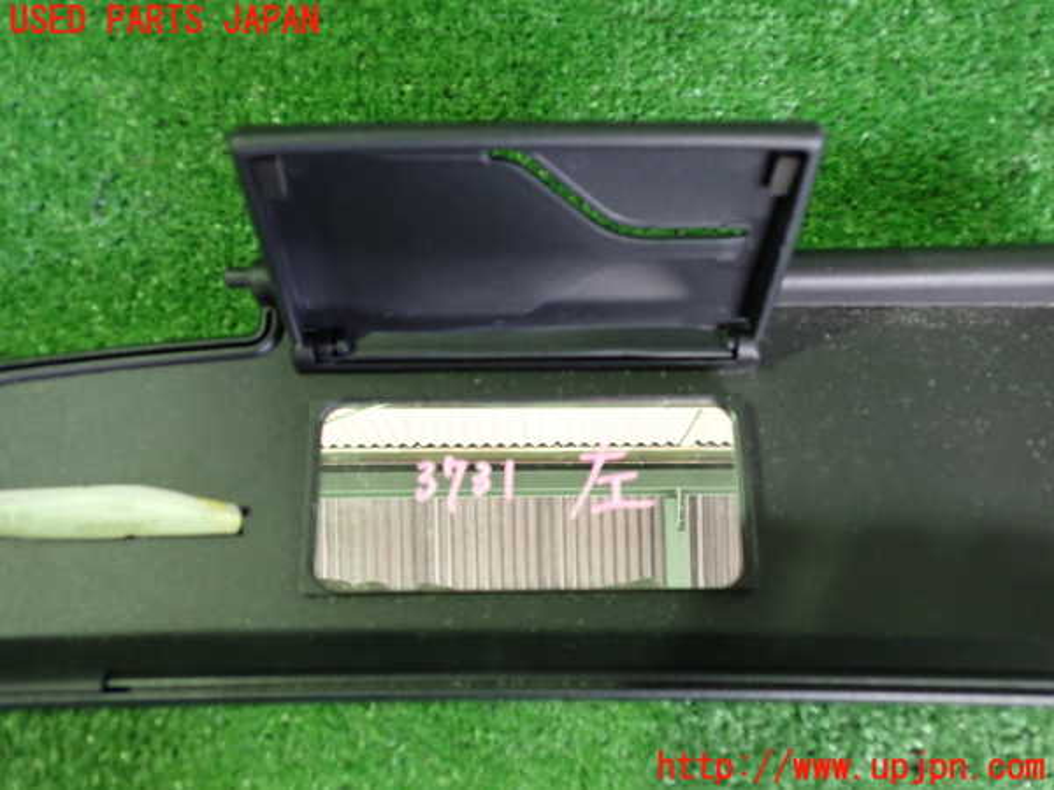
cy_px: 395
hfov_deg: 60.0
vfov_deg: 46.8
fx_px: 913
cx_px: 527
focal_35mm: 30
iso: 800
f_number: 2.3
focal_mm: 5.4
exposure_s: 1/25
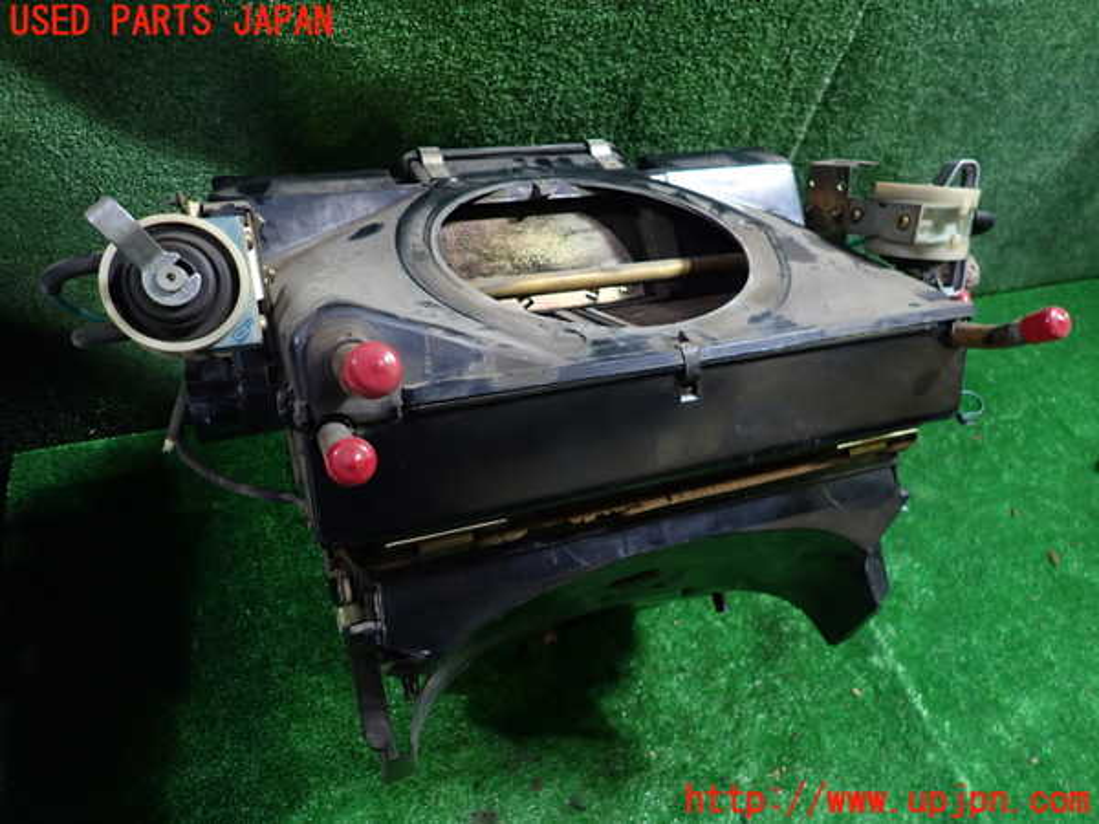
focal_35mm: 25
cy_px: 412
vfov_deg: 54.9
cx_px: 550
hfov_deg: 69.4
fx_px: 794
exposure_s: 1/30
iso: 250
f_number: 2
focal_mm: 4.5
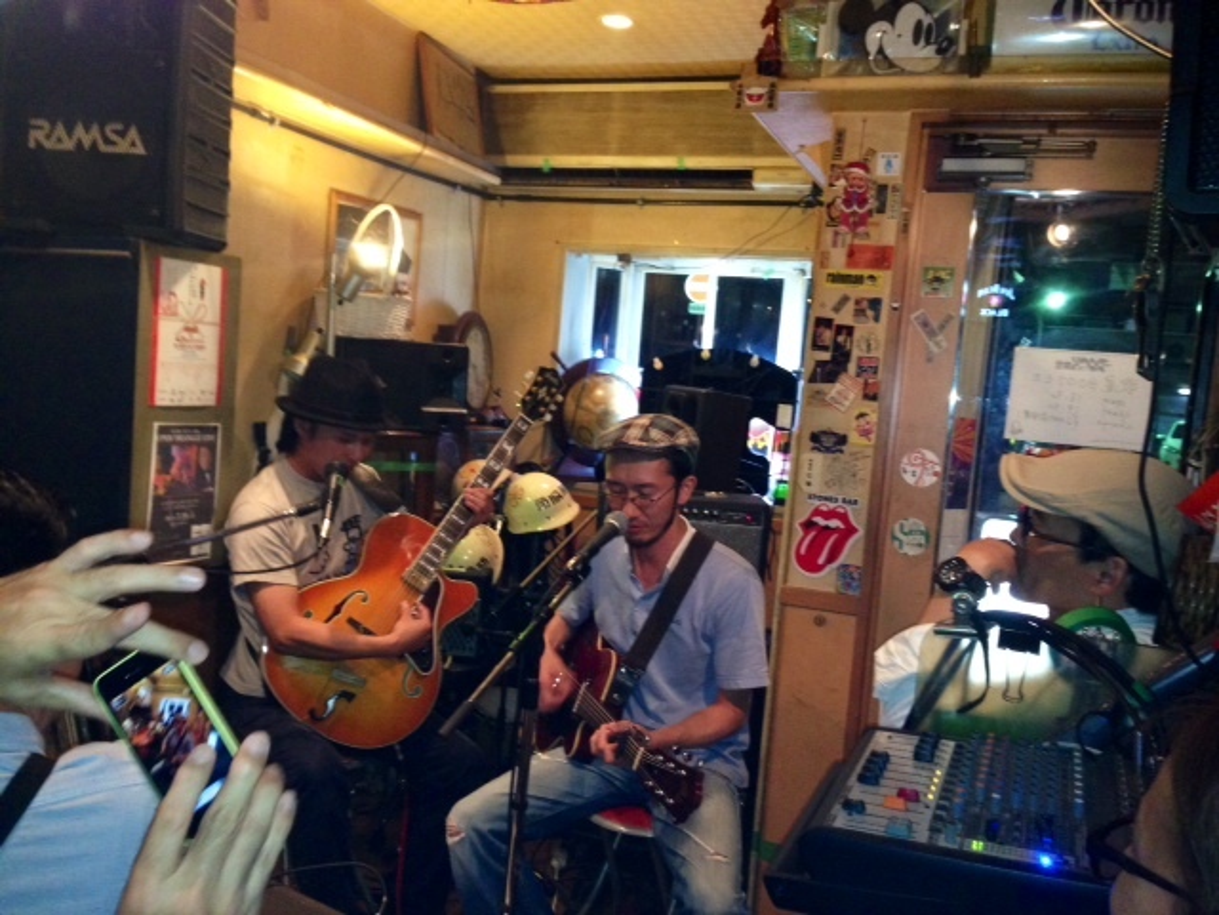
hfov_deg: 55.4
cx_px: 610
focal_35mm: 33
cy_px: 458
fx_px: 1162
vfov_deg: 42.9
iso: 250
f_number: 2.4
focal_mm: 4.12
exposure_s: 1/17
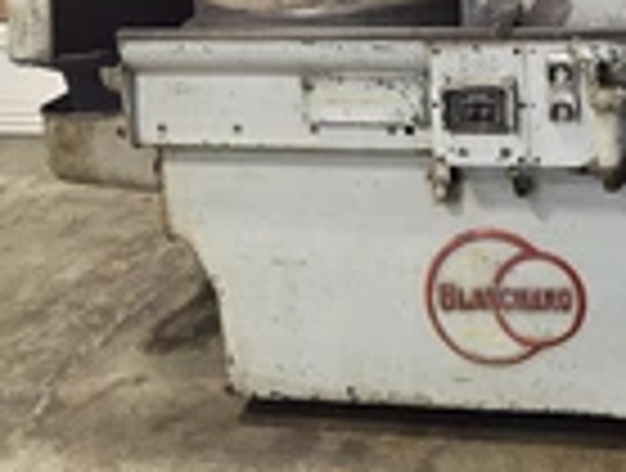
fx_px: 1197
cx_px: 495
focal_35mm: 66
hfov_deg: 28.7
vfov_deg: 20.1
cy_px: -175
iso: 125
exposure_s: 1/15
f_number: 1.8
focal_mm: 5.4
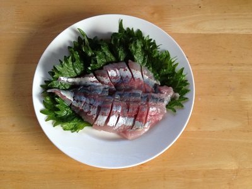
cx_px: 126
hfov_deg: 52.6
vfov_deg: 40.7
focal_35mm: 35
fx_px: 255
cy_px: 94
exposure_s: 1/20
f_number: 2.4
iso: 125
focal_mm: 4.28
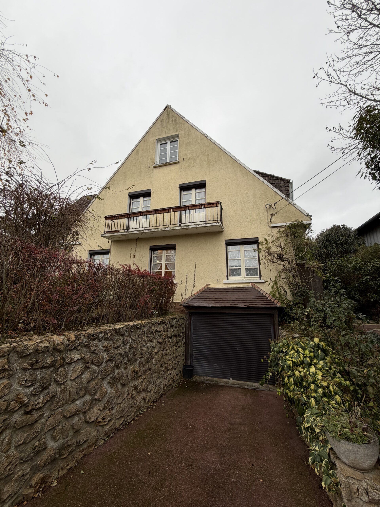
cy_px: 254
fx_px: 205
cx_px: 190
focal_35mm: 14
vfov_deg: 102.1
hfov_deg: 85.7
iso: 50
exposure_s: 1/121
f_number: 2.2
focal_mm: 2.22
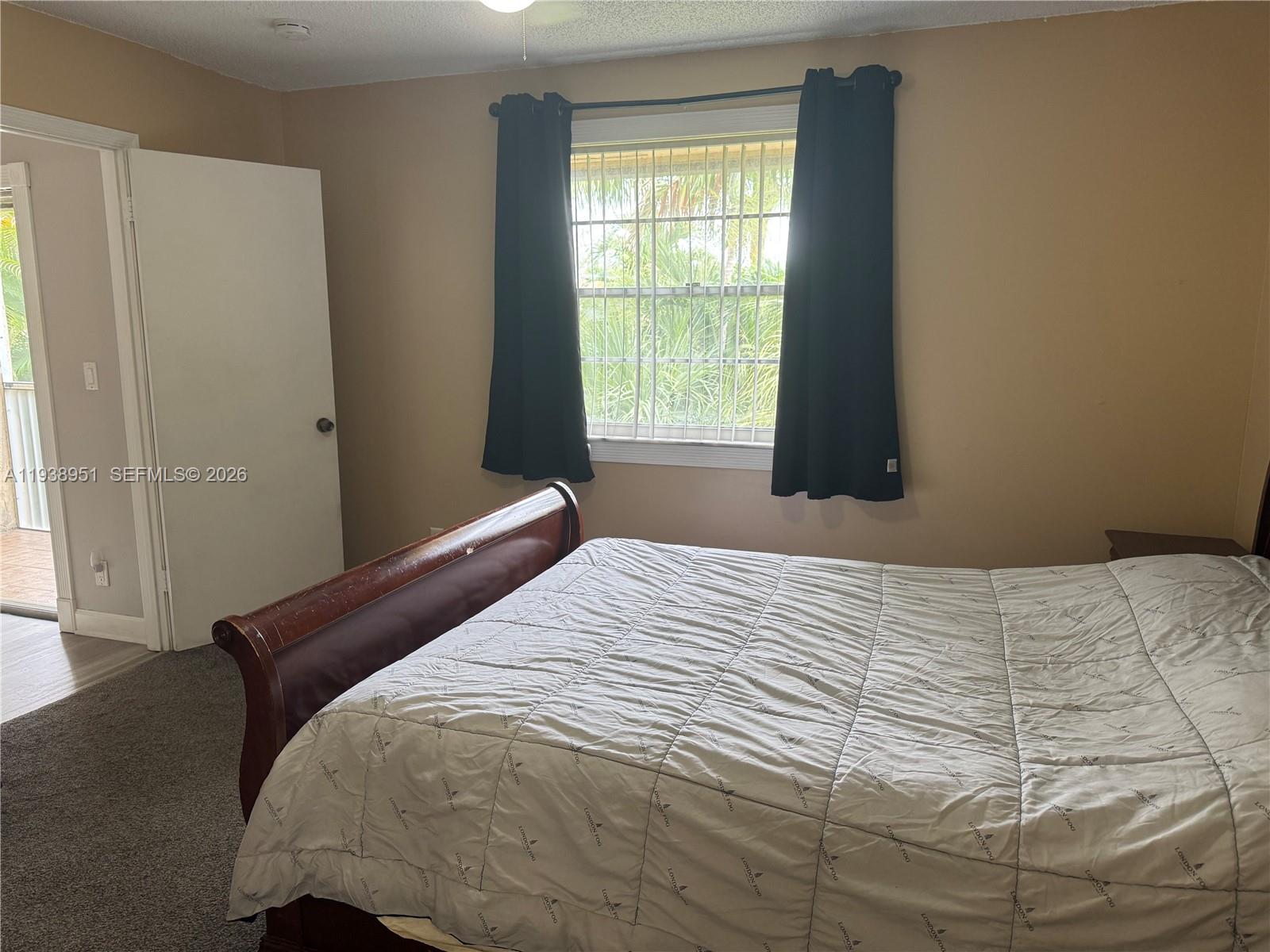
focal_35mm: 24
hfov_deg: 71.6
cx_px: 635
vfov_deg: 56.8
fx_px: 881
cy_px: 476
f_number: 1.78
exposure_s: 1/120
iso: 160
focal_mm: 6.76
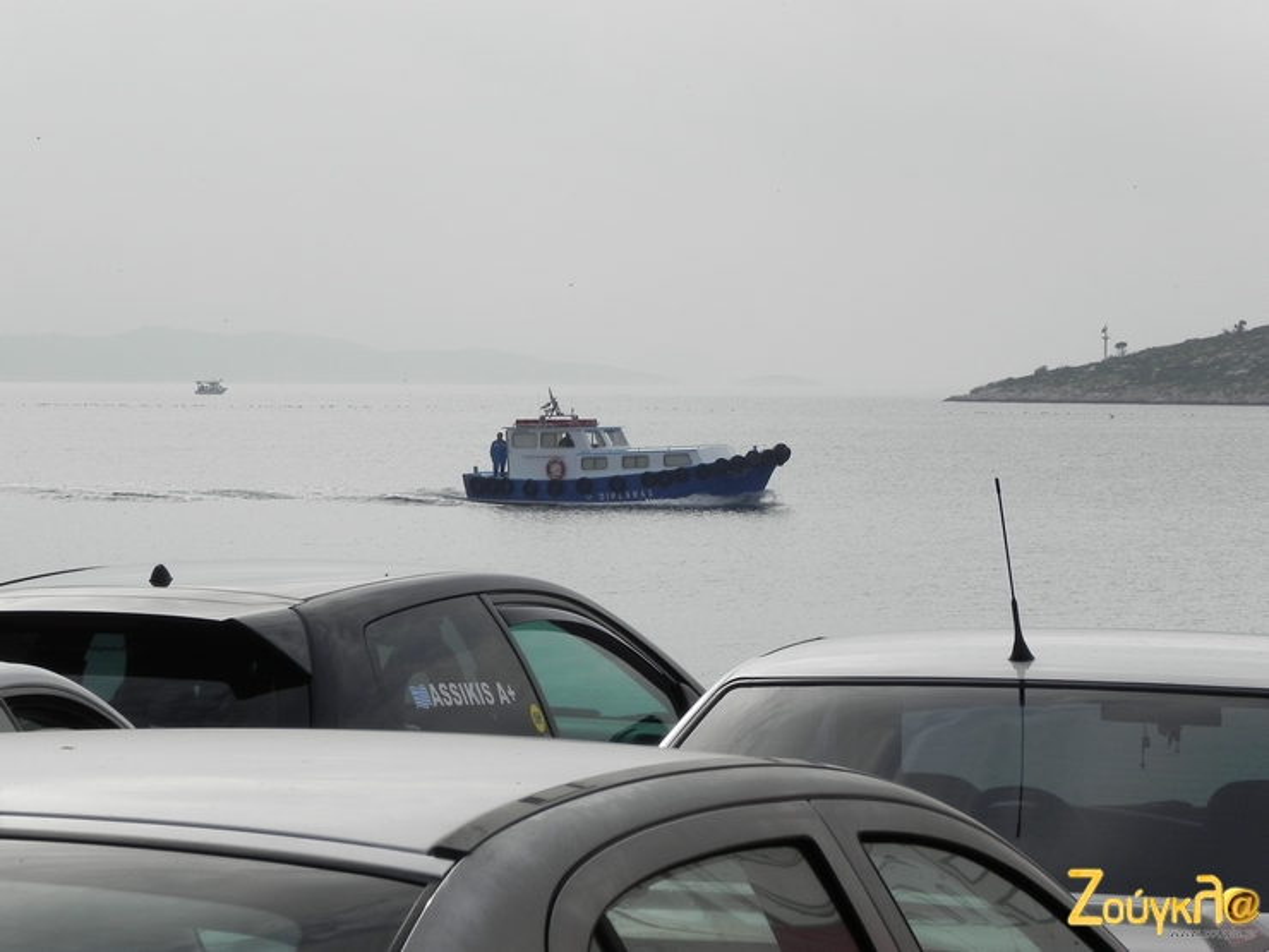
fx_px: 5279
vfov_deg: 10.3
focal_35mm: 144
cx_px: 634
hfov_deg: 13.7
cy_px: 476
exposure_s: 1/620
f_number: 8
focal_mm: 25.7
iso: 160
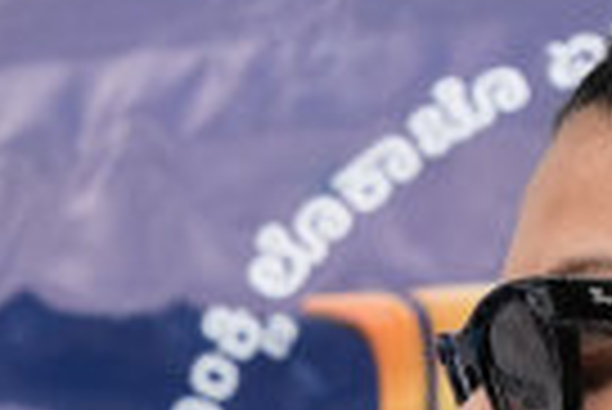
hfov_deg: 4.9
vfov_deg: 3.4
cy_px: 1070
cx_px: -1098
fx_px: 6863
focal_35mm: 403
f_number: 2.8
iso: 250
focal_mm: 53.7
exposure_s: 1/2000
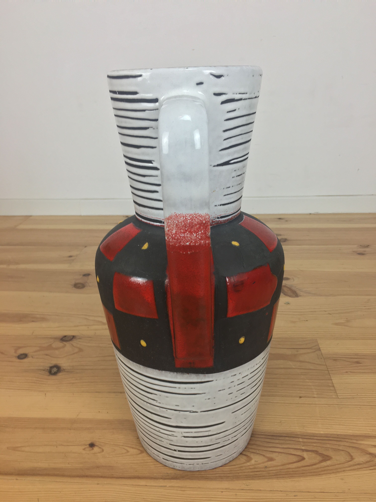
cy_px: 251
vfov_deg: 61.7
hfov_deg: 48.2
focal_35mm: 29
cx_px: 188
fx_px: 420
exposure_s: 1/33
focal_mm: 4.15
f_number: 2.2
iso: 32
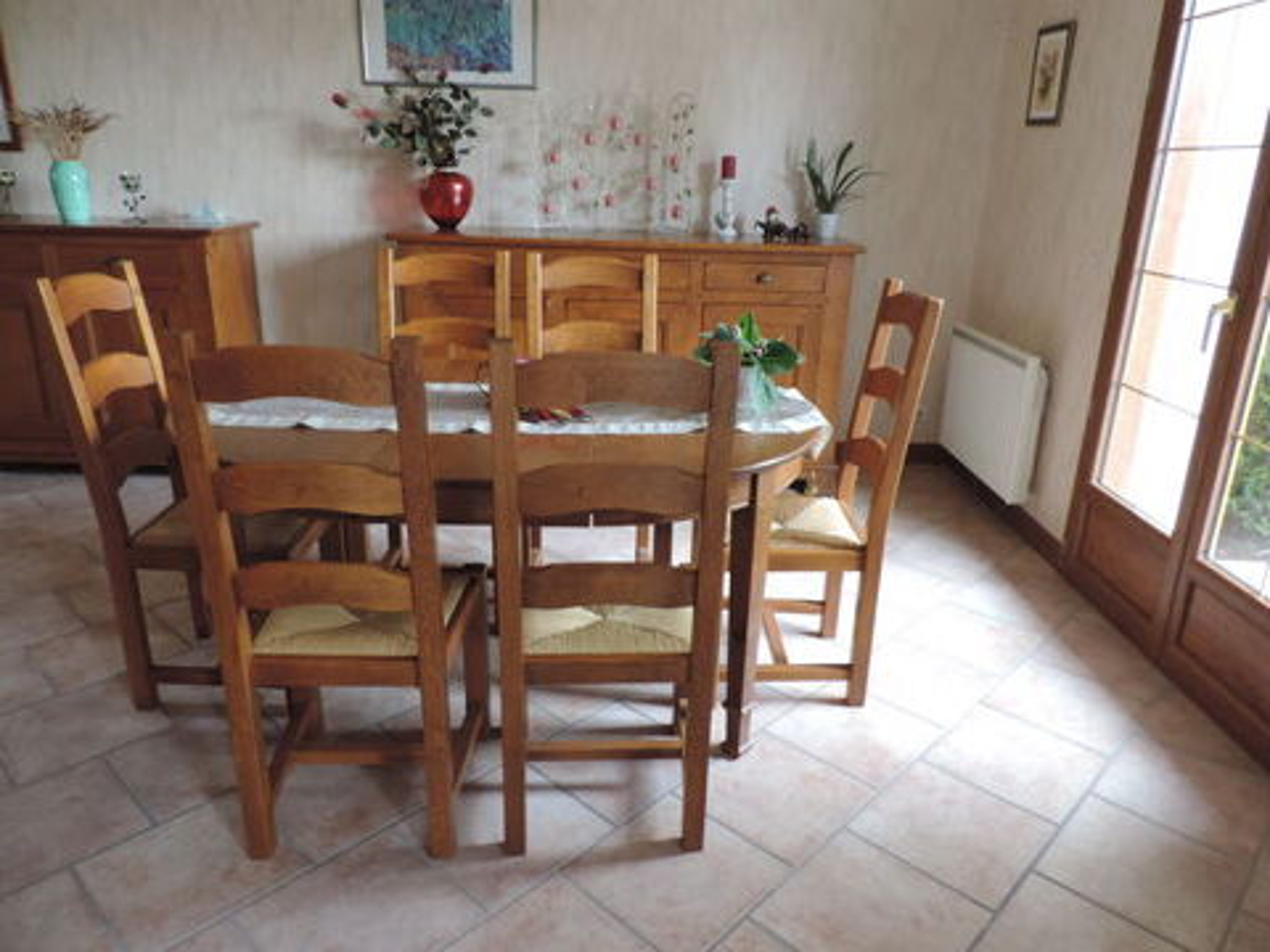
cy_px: 476
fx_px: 881
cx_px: 635
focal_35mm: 24
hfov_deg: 71.6
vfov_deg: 56.8
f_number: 3
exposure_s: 1/30
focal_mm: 4.3
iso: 320
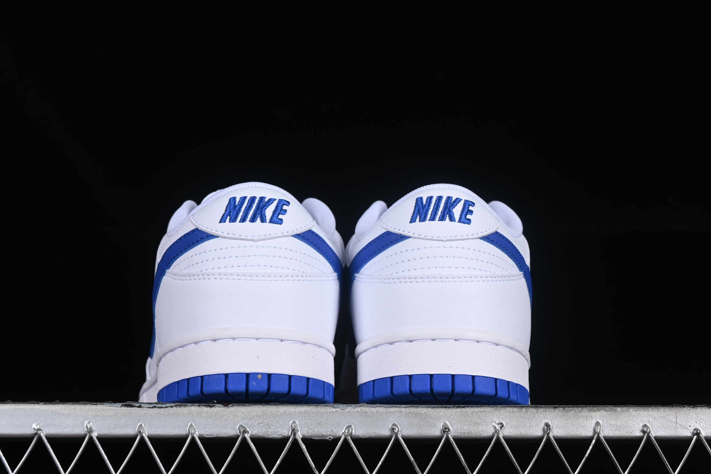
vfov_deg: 15.0
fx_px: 1797
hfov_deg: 22.4
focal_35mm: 91
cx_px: 336
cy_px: 231
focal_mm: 50
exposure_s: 1/100
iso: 160
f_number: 9
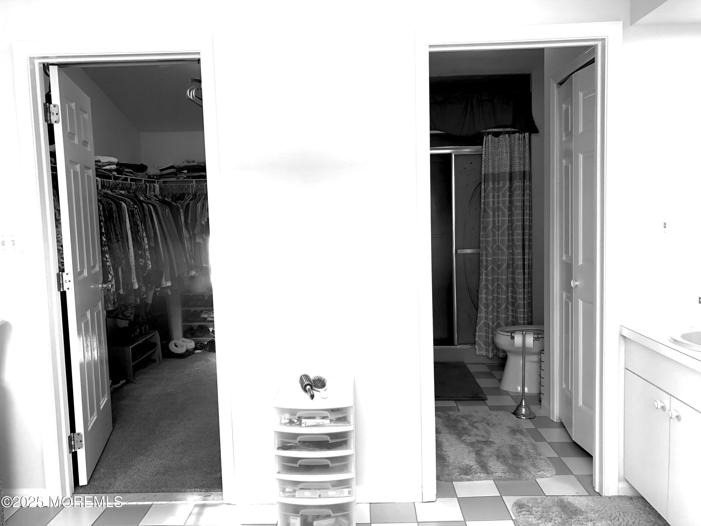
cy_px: 263
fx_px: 567
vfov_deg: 49.7
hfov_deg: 63.4
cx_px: 350
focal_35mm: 28
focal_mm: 3.99
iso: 50
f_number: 1.8
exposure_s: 1/120
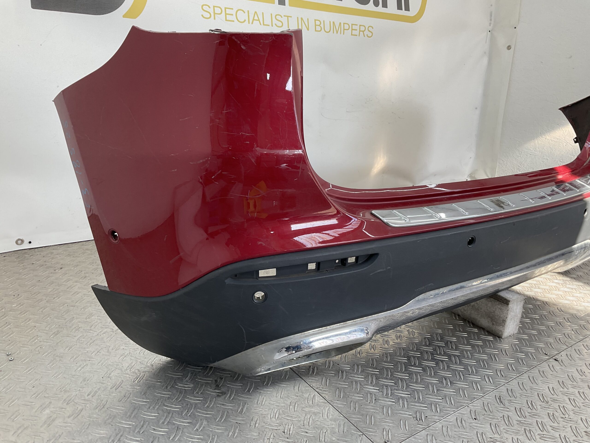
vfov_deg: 48.2
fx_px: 494
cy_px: 222
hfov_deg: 61.7
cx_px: 295
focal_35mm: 29
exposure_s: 1/109
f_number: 1.8
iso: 16
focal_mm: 3
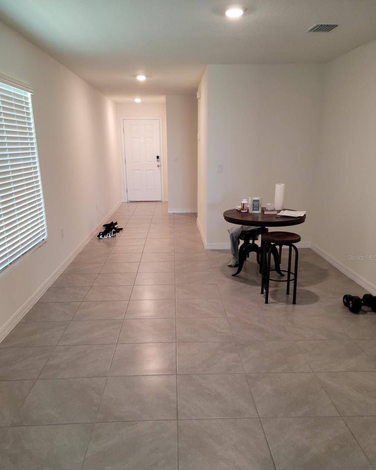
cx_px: 185
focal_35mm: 30
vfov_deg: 58.7
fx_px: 417
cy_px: 257
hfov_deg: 48.5
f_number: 2
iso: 160
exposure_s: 1/30
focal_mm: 5.9
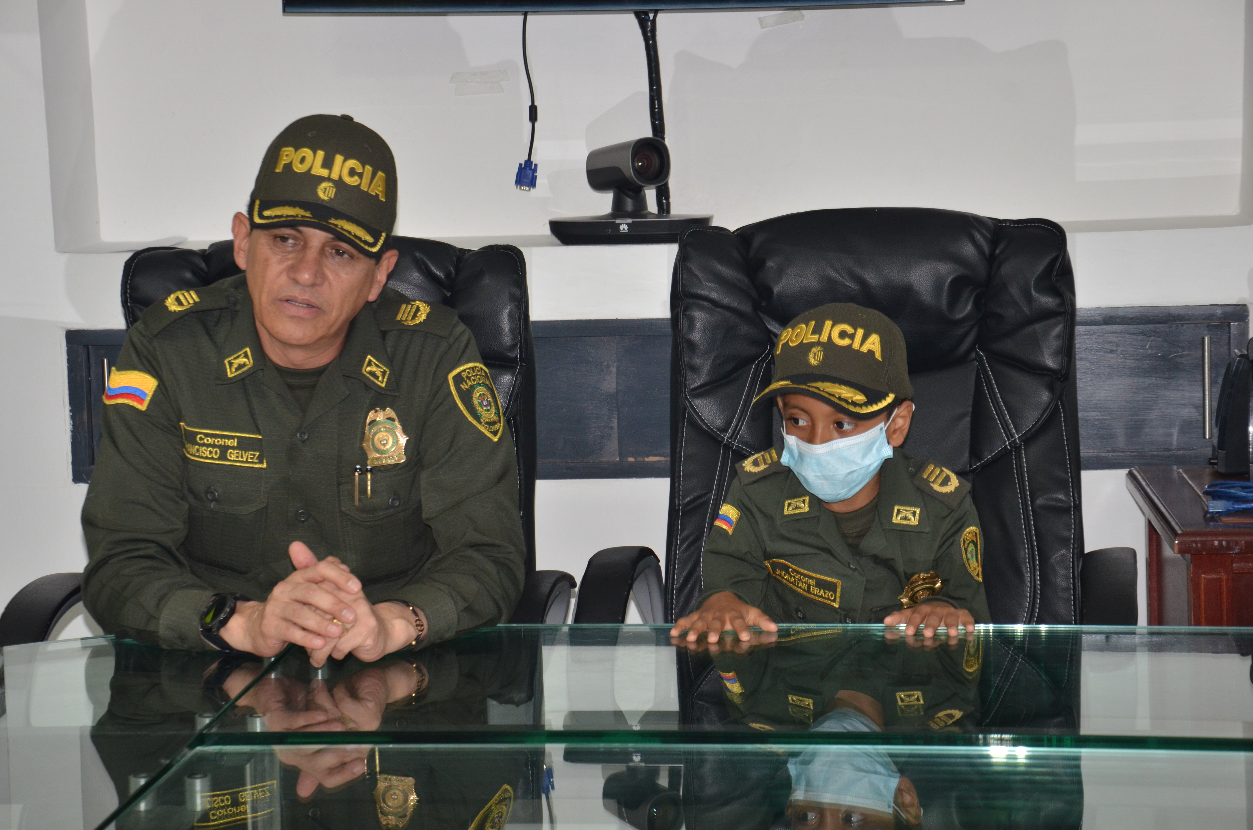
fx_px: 3230
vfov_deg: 14.6
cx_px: 626
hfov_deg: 22.0
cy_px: 415
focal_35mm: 93
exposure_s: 1/60
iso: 800
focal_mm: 62
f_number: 5.3
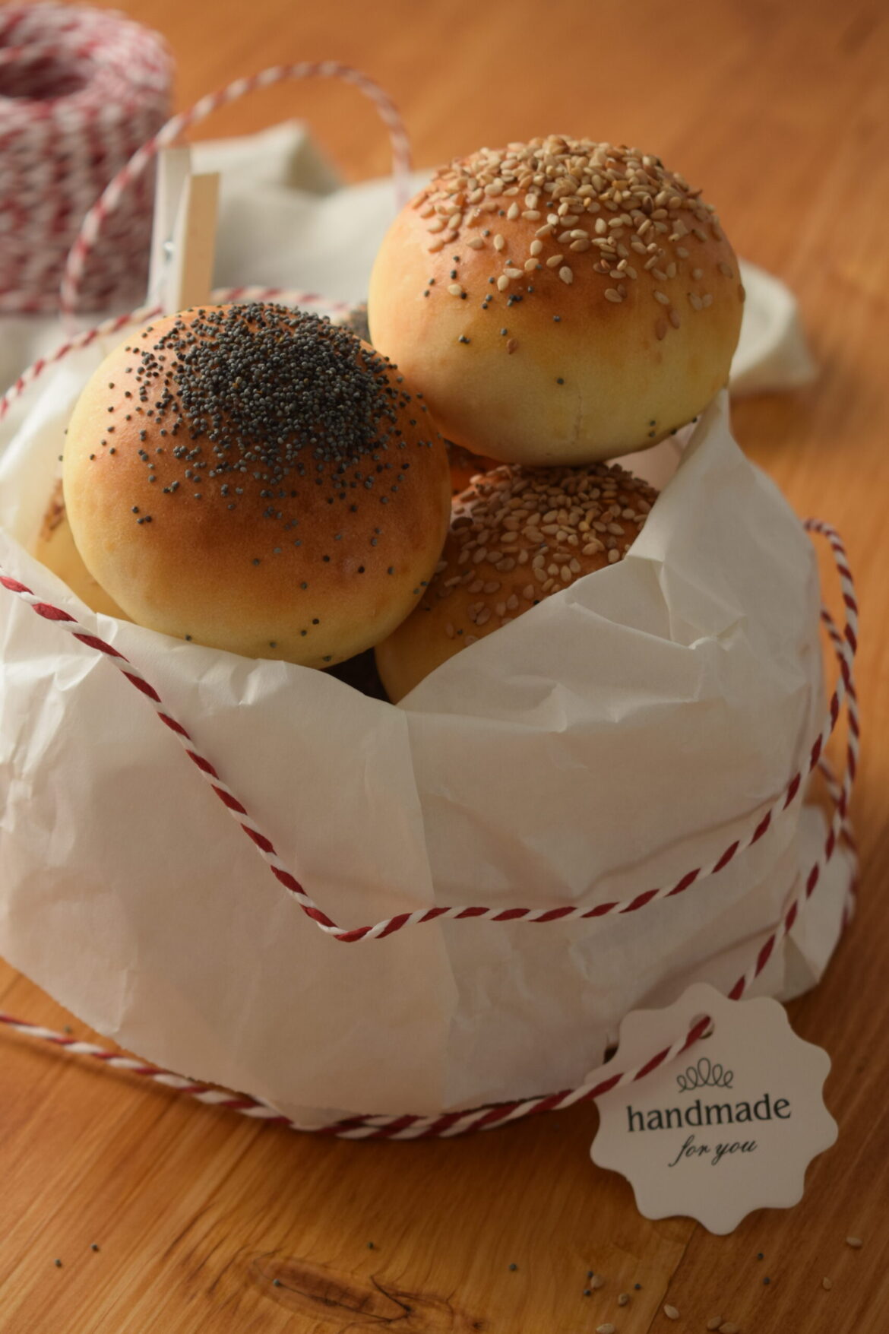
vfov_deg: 24.6
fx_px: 3056
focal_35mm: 82
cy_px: 667
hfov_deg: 16.6
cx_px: 444
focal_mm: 55
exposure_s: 1/160
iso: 400
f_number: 6.3
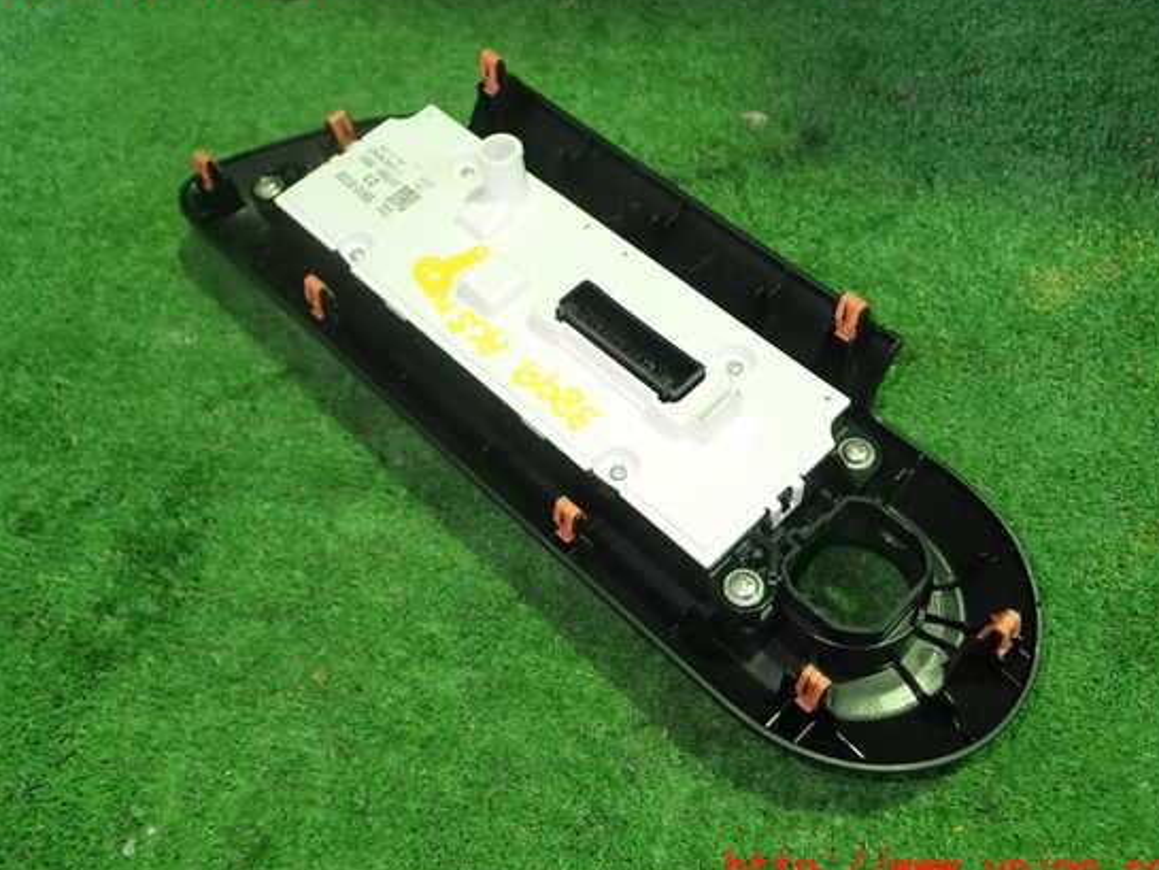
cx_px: 568
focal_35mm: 33
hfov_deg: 55.3
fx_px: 1105
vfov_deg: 43.0
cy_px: 419
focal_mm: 5.4
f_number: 2.3
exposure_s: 1/30
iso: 400
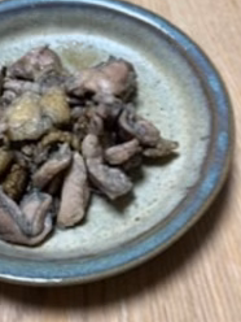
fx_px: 390
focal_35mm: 42
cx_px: 70
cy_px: 129
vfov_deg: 44.6
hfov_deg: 33.9
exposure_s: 1/105
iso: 100
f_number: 1.6
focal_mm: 5.1
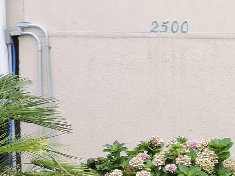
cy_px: 141
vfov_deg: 11.8
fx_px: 849
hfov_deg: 13.7
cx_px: 449
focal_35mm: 125
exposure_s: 1/500
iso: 100
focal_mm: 5.4
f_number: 3.1
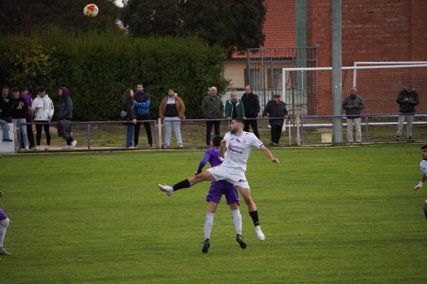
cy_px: 142
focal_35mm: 250
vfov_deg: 5.5
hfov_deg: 8.2
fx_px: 2969
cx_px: 214
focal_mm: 167
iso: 6400
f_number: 6.3
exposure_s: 1/2500
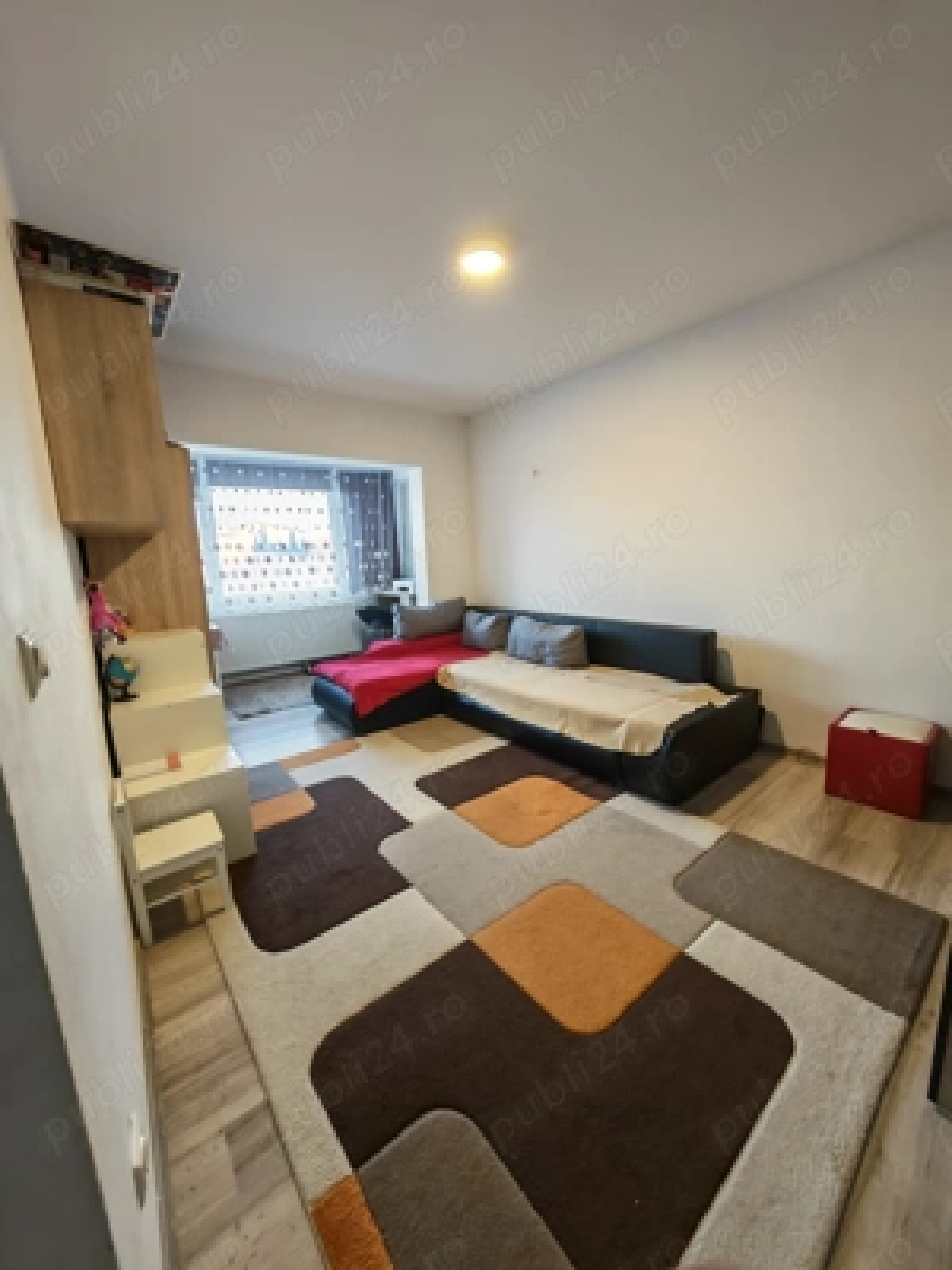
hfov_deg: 94.5
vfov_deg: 110.5
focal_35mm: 12
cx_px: 476
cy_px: 635
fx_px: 440
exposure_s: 1/25
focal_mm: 1.82
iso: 320
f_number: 2
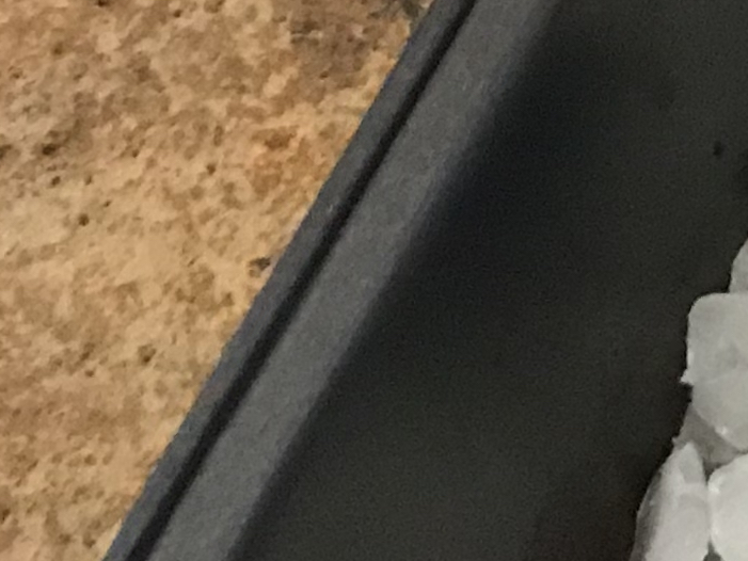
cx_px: 1951
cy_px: -370
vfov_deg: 8.9
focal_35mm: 161
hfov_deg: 10.2
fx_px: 3480
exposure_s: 1/15
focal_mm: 3.99
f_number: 1.8
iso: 100
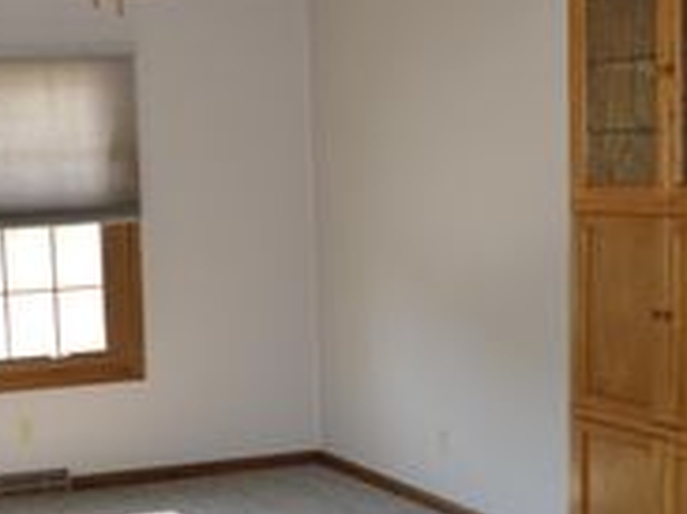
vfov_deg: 20.7
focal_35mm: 71
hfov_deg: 27.0
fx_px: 1408
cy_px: 304
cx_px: 161
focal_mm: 18
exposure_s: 1/125
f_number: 4
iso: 400
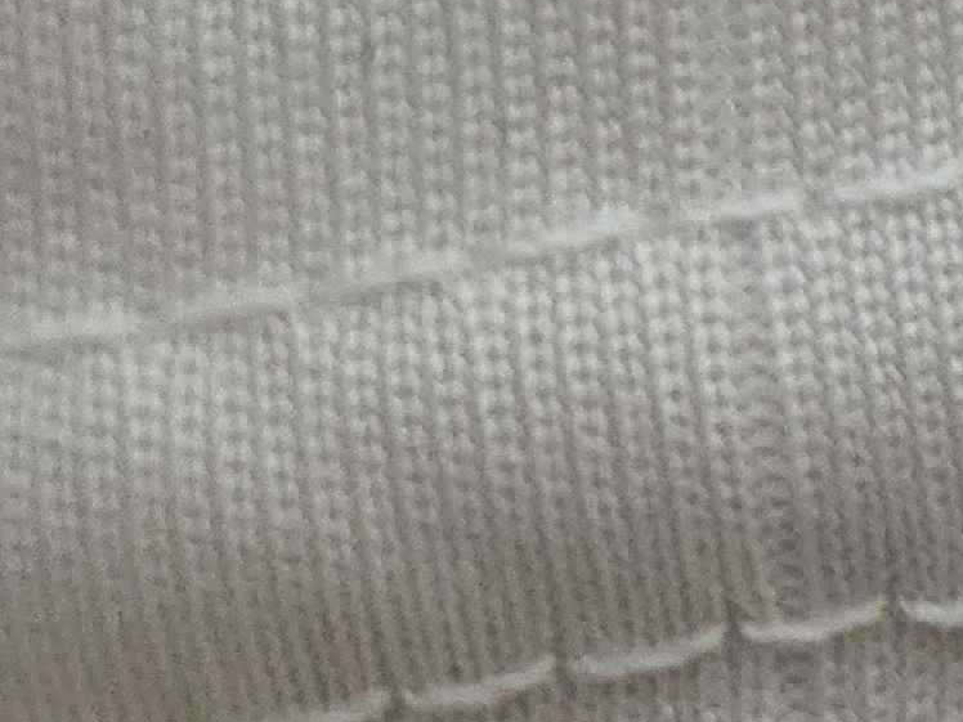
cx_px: 2369
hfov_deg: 11.5
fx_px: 3867
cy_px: -743
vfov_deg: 9.9
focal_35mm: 139
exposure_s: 1/100
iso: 250
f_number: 1.8
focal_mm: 4.25
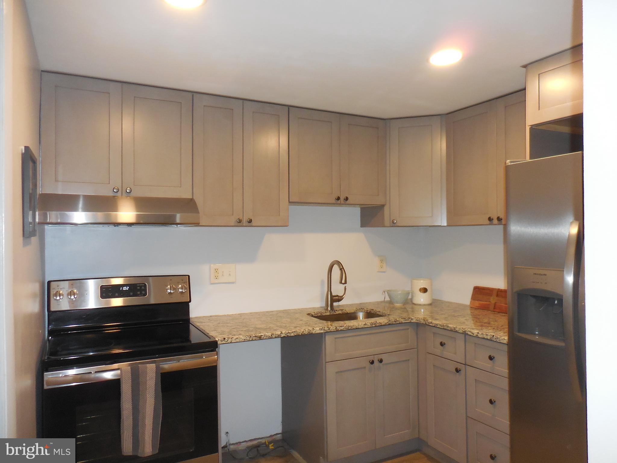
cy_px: 232
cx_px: 308
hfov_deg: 69.4
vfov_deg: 54.9
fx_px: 446
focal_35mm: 25
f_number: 3.7
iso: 280
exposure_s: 1/25
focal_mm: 4.5
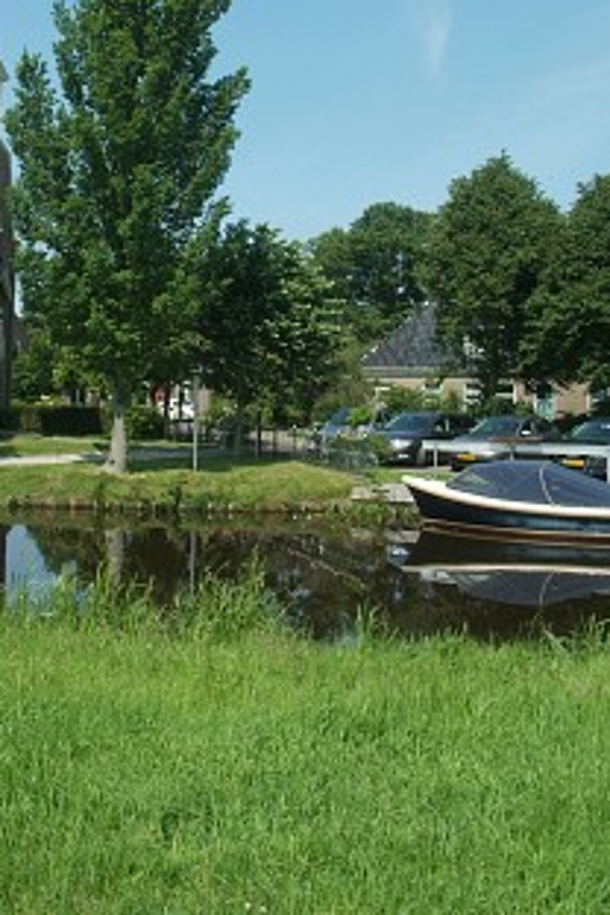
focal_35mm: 39
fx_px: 991
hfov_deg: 33.7
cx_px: 180
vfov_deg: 48.2
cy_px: 264
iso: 400
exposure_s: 1/250
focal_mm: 18
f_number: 13
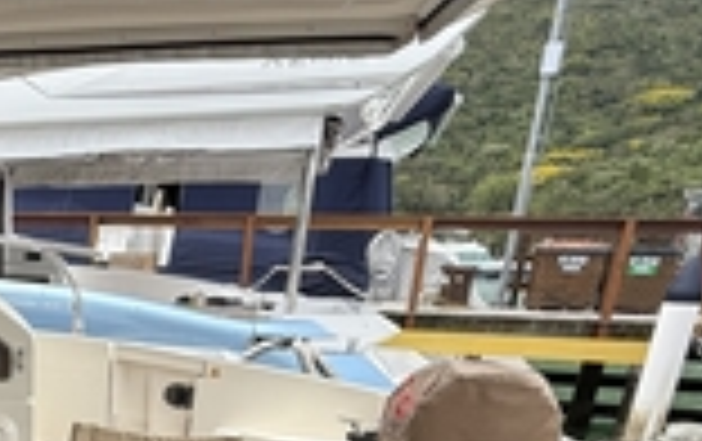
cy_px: 562
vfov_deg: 25.1
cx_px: -22
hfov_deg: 38.5
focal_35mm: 45
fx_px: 862
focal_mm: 2.22
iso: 50
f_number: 2.2
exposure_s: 1/853
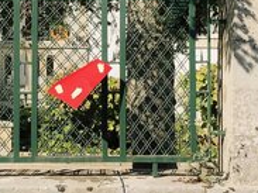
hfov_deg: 21.1
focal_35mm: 92
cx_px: 62
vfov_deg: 16.0
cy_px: 69
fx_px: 685
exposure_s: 1/2288
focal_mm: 4
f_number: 1.8
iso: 20
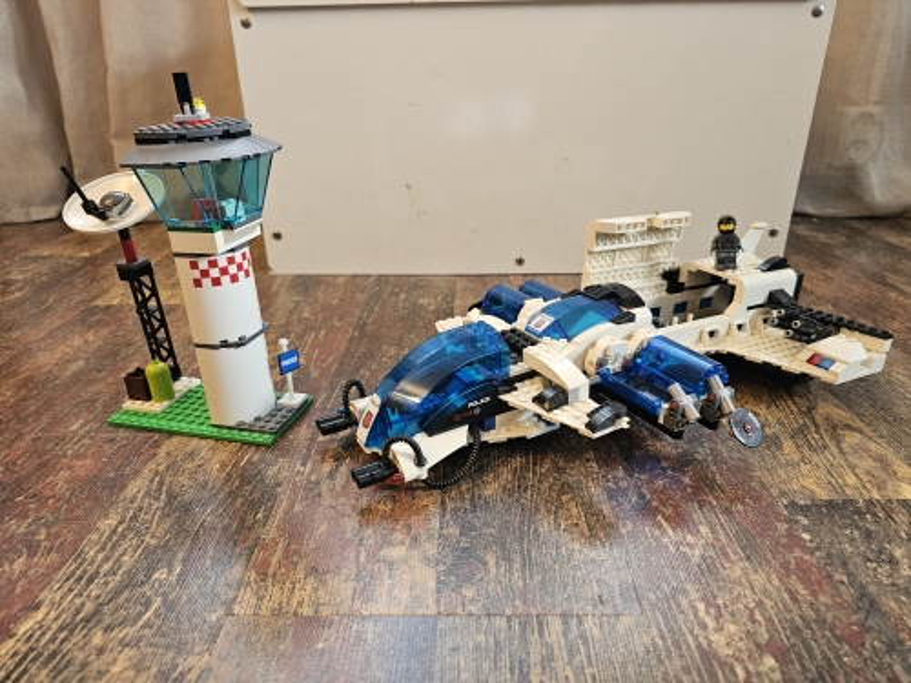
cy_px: 342
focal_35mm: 23
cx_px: 456
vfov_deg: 58.9
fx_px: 605
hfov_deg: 73.9
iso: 640
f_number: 1.7
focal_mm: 6.3
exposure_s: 1/100
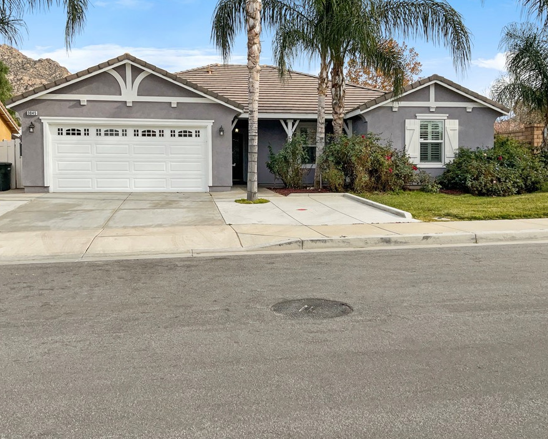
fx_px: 535
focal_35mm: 33
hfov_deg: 54.1
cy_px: 214
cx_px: 252
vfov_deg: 44.6
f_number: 1.8
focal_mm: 3
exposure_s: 1/1534
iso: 16
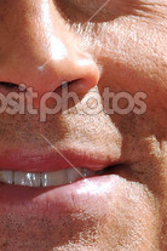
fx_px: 9028
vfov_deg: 1.6
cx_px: 8
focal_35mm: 1297
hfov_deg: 1.1
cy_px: 102
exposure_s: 1/250
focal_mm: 175
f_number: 8
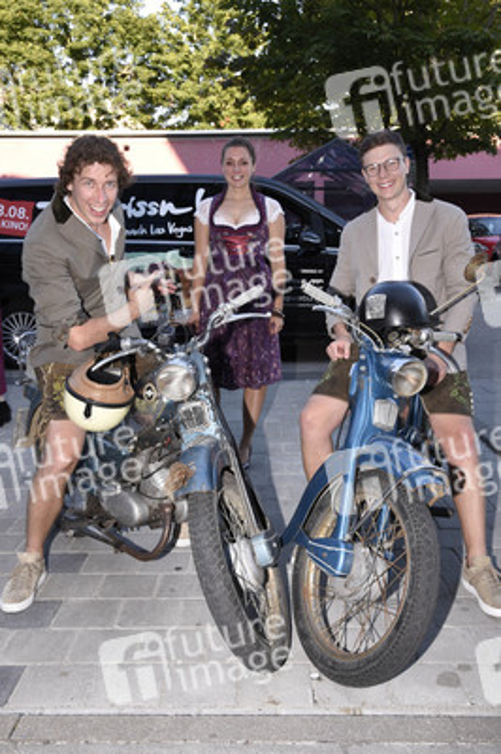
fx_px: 711
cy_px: 377
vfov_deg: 55.8
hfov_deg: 38.8
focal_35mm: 34
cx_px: 250
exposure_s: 1/160
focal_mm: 34
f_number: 8
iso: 500
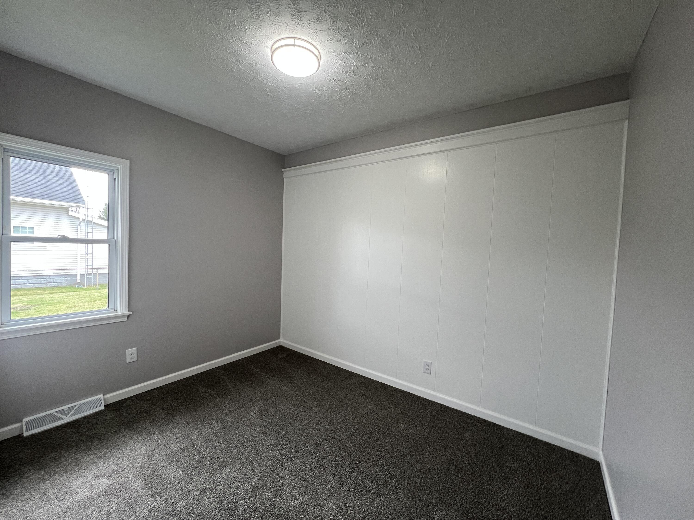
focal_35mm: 13
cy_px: 260
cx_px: 347
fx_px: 261
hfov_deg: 106.2
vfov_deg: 89.9
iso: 200
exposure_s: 1/120
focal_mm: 1.57
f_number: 1.8
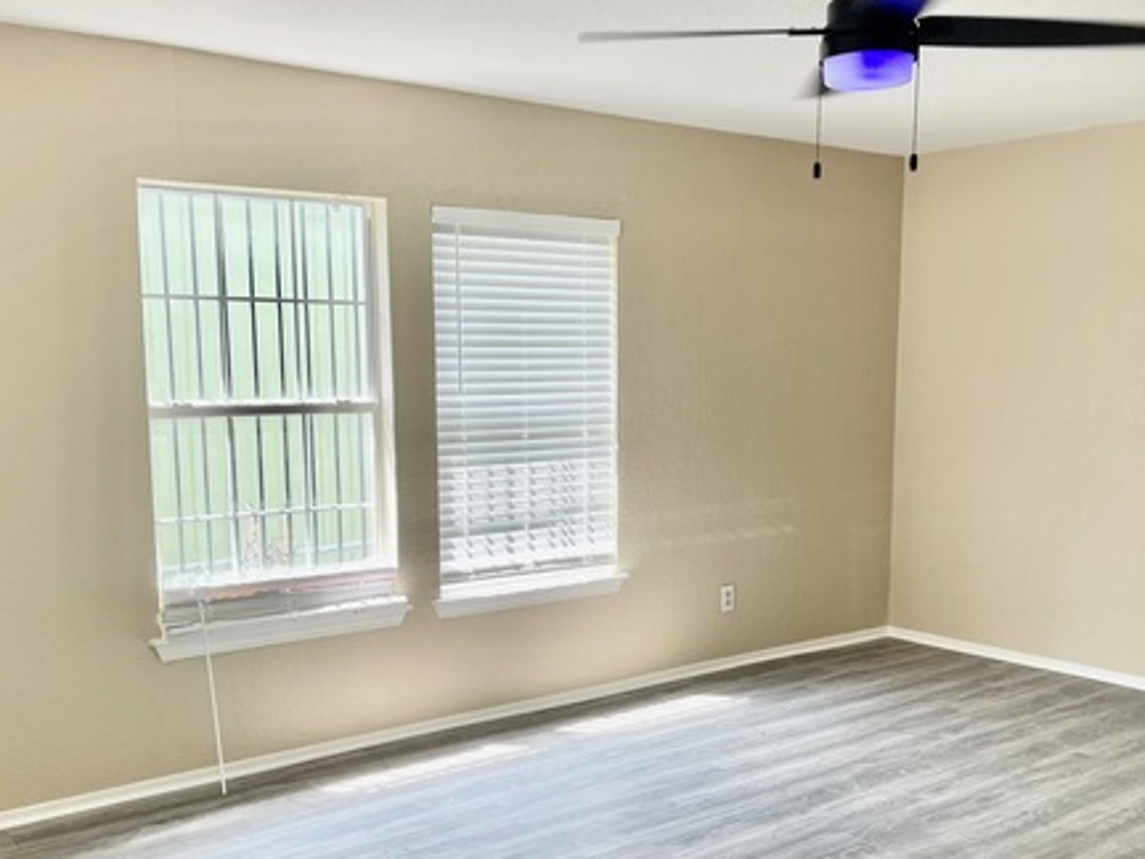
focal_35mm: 37
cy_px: 538
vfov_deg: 38.4
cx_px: 620
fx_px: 1224
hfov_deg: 50.1
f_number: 1.6
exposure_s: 1/120
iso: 64
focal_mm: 5.1
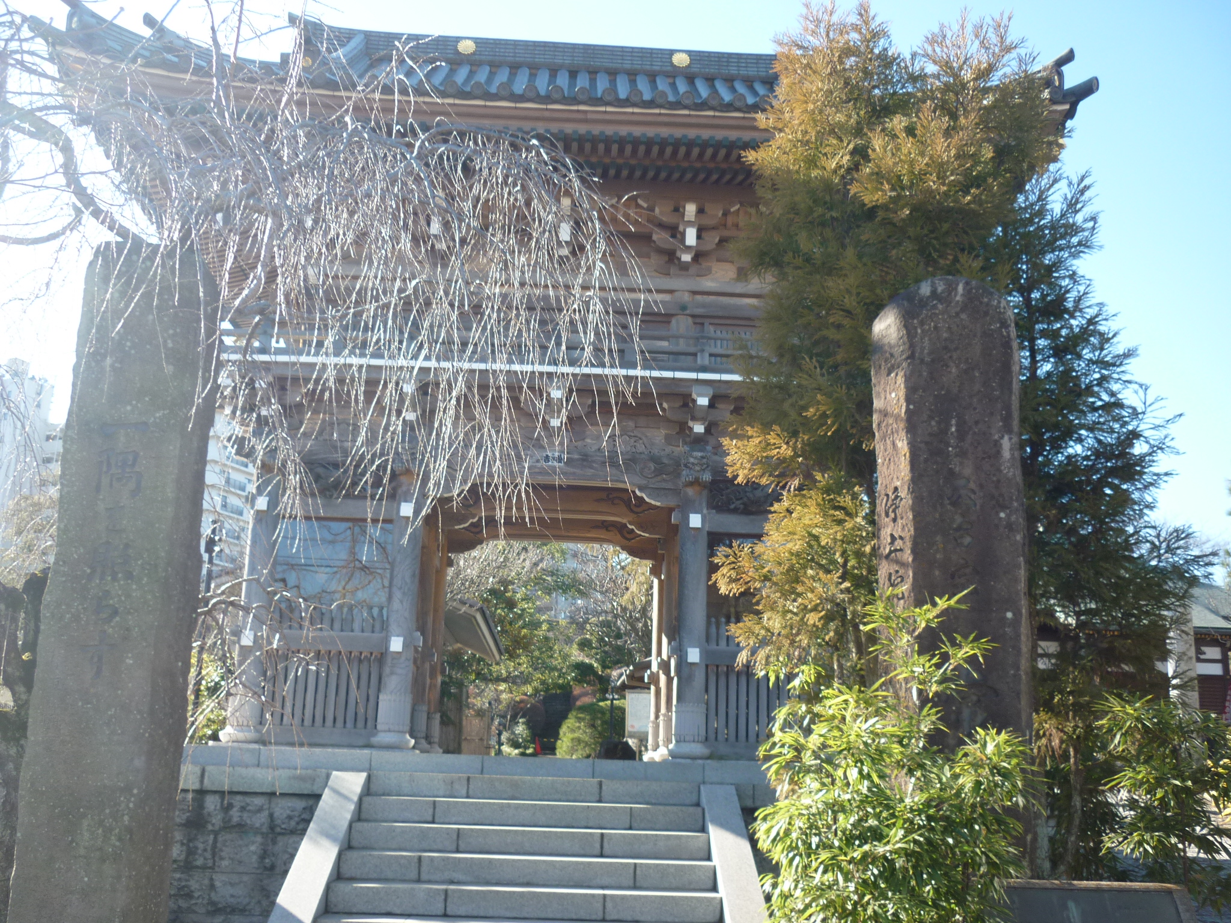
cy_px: 462
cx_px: 616
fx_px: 1174
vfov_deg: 42.9
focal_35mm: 33
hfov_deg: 55.4
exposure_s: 1/250
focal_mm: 5.5
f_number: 2.8
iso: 80
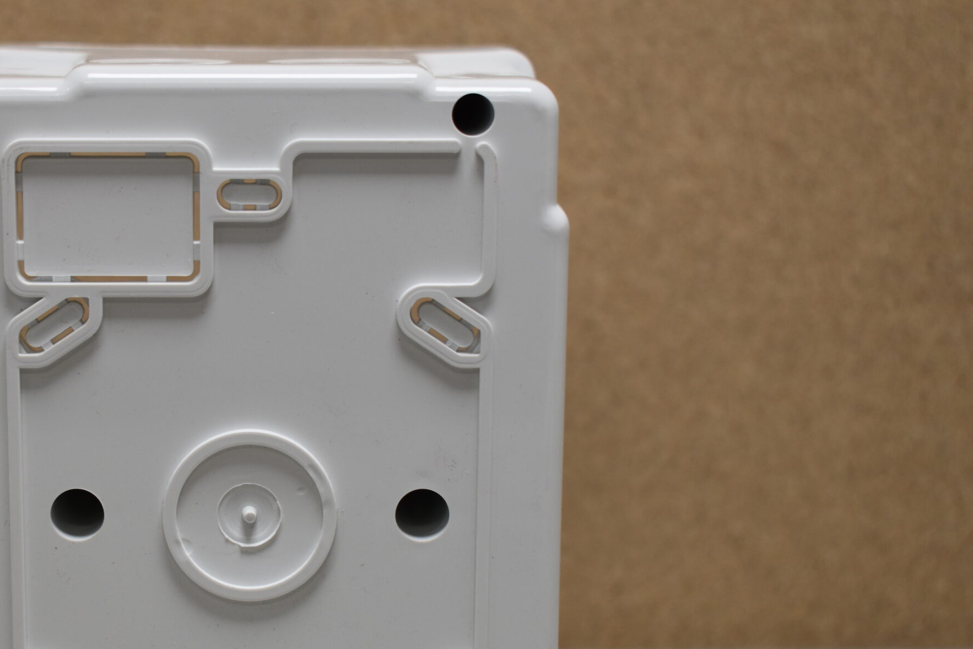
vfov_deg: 15.6
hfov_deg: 23.2
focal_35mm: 87
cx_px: 272
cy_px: 470
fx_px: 2351
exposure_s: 1/125
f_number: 5.6
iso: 360
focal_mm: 40
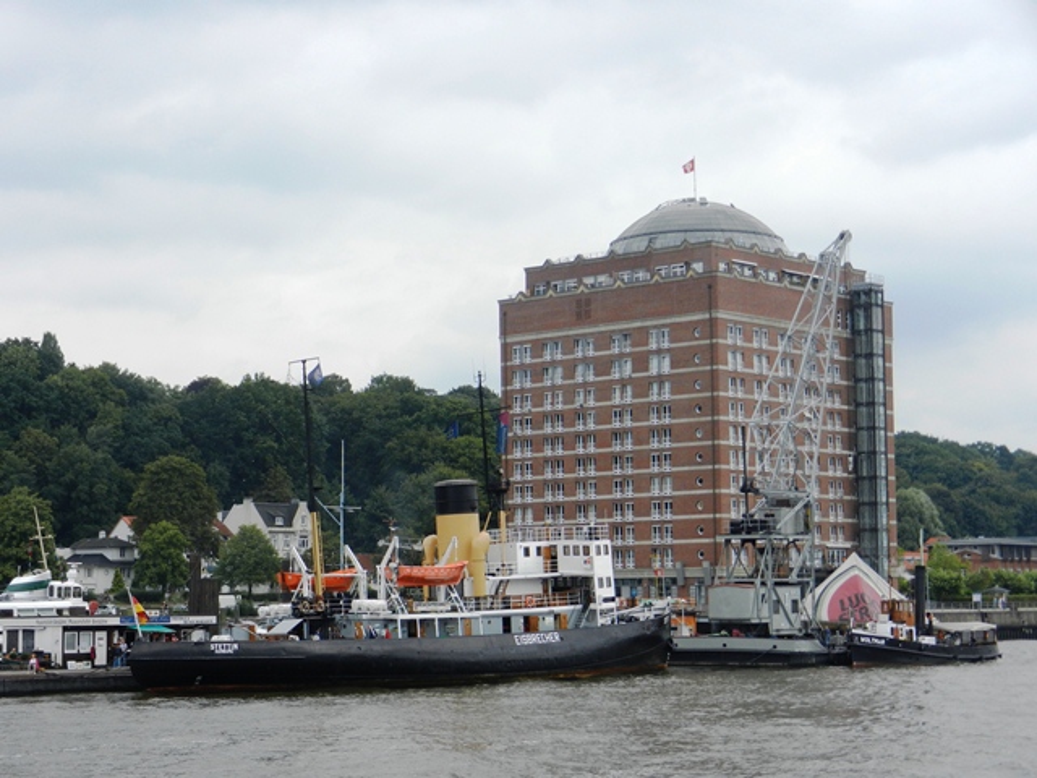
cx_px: 518
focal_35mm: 68
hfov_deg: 28.6
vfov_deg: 21.6
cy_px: 389
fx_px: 2037
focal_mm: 12.3
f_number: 4.6
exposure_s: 1/500
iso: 160
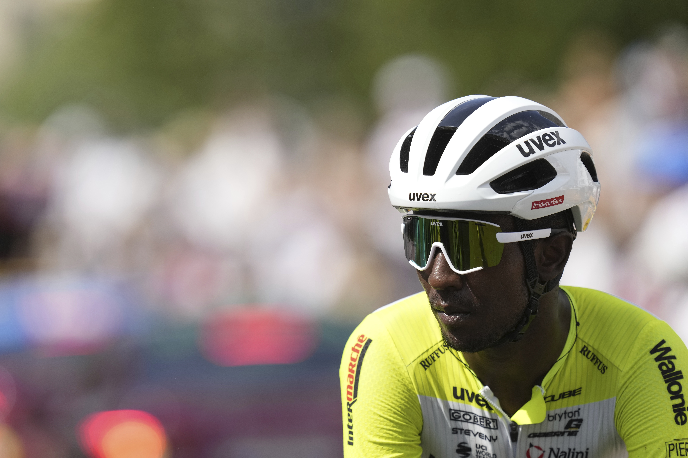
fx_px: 7644
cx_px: 344
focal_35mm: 400
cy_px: 229
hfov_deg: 5.2
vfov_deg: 3.4
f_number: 4
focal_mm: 400
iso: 800
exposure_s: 1/5000
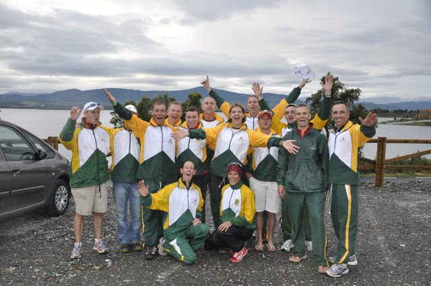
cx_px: 216
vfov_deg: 36.8
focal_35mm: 36
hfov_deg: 53.2
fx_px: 430
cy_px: 143
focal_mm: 24
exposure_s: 1/125
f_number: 3.8
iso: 450
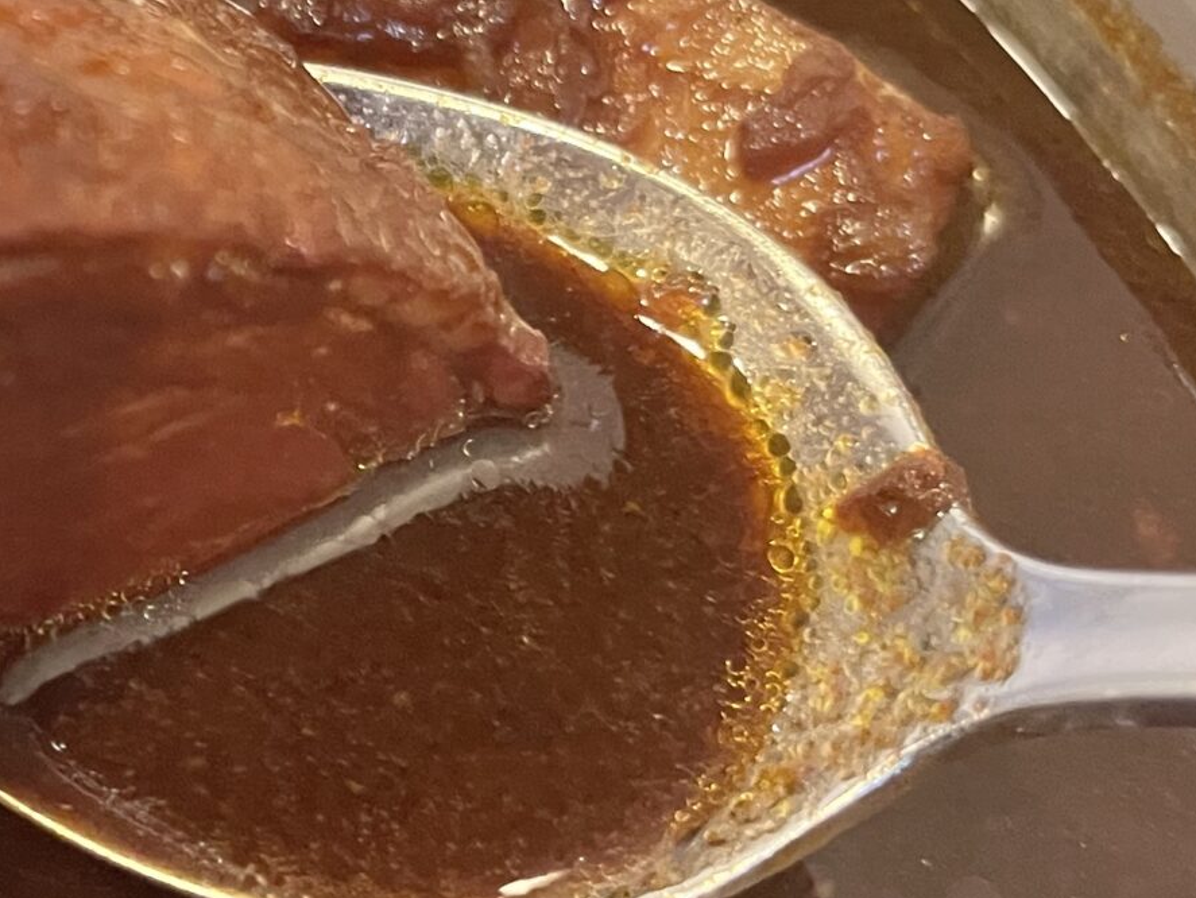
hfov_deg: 24.7
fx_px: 2592
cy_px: 322
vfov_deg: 19.6
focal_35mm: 75
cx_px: -24
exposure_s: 1/50
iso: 400
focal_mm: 5.1
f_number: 1.6
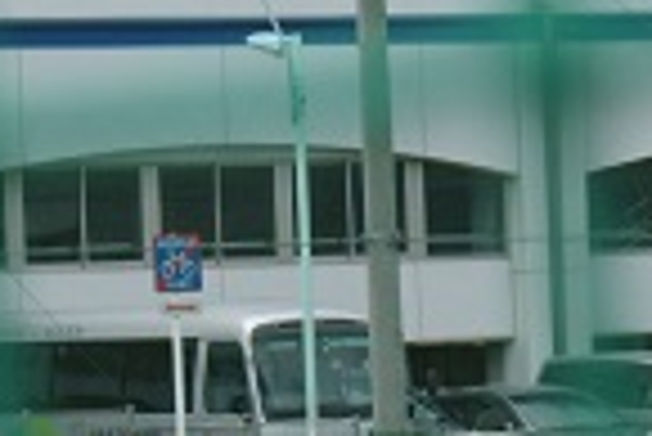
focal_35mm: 412
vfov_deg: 3.3
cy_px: 724
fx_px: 7469
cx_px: 184
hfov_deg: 5.0
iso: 100
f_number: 5
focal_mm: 21.5
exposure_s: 1/320
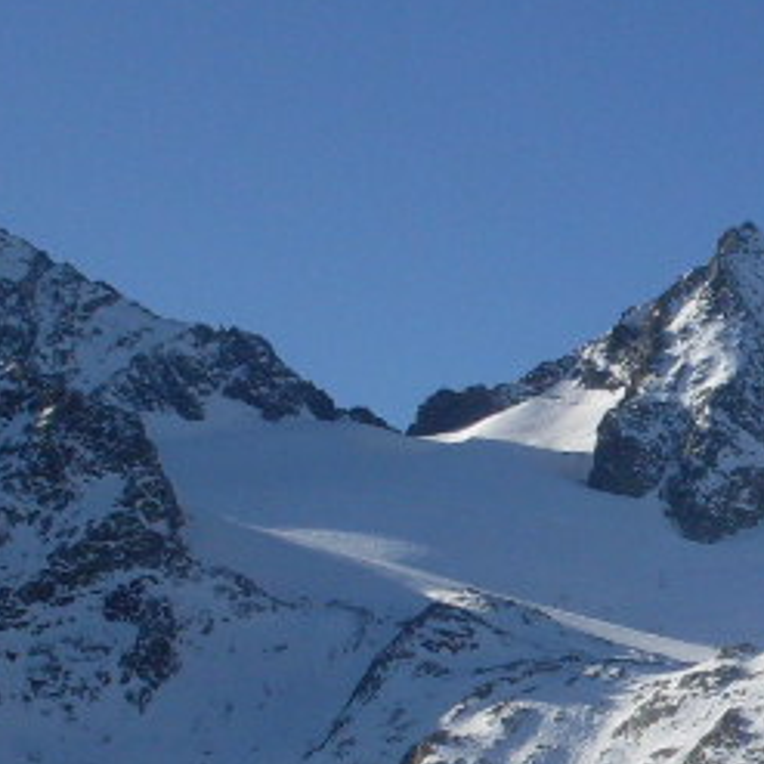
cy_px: 677
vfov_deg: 12.5
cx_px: 1005
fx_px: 3471
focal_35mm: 139
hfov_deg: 12.2
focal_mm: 6.3
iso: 80
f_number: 8.4
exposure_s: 1/350
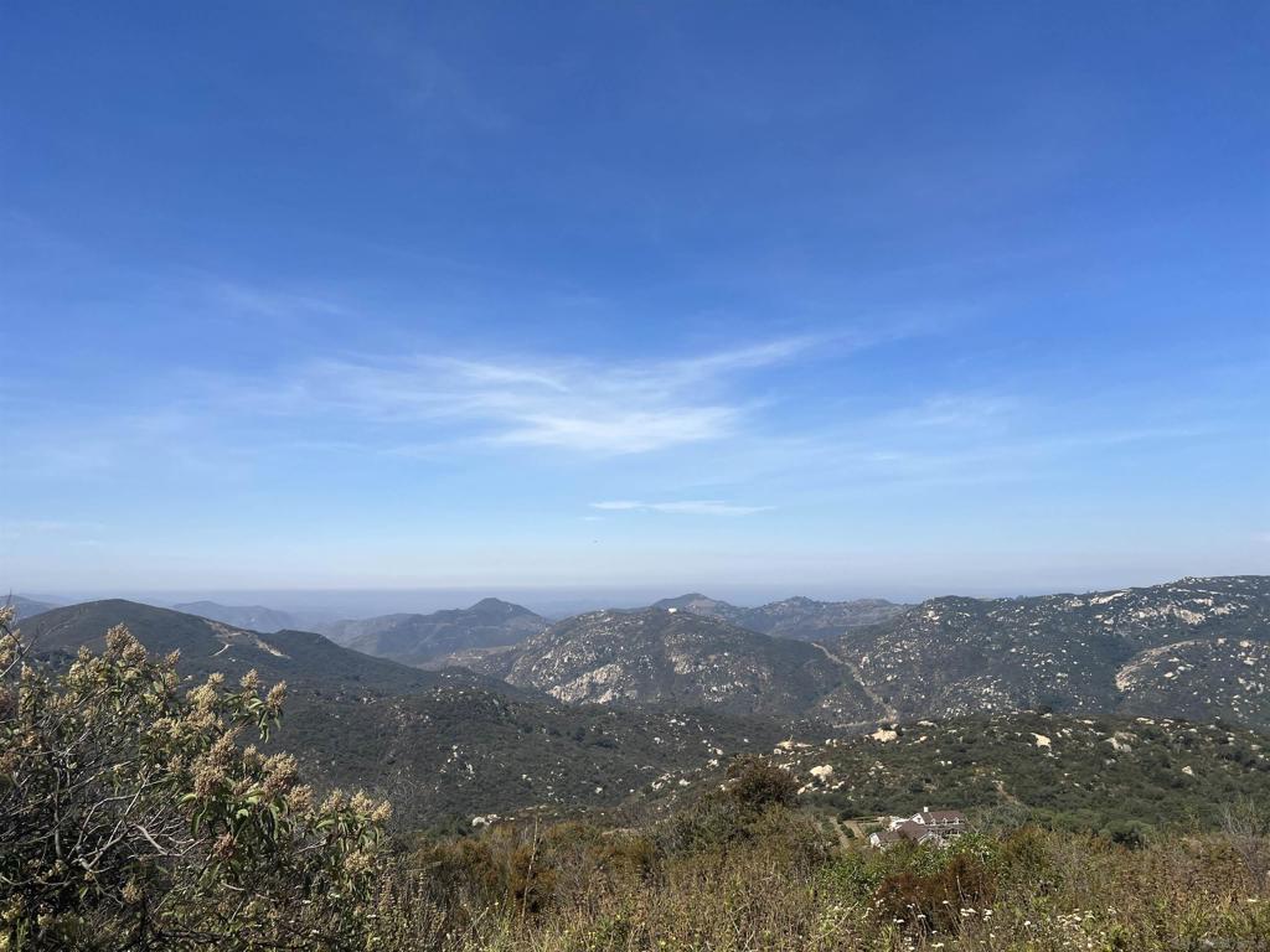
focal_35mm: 26
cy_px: 476
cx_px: 635
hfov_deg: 67.3
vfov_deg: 53.1
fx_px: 954
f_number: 1.5
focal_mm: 5.7
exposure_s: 1/5882
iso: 50
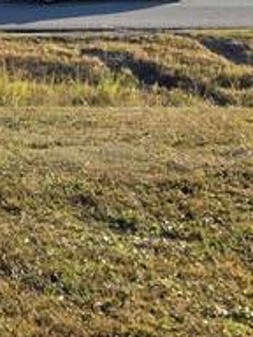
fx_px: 1121
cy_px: -61
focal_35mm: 115
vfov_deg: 16.4
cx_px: -119
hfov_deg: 12.3
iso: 12
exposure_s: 1/548
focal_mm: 6.3
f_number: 1.7
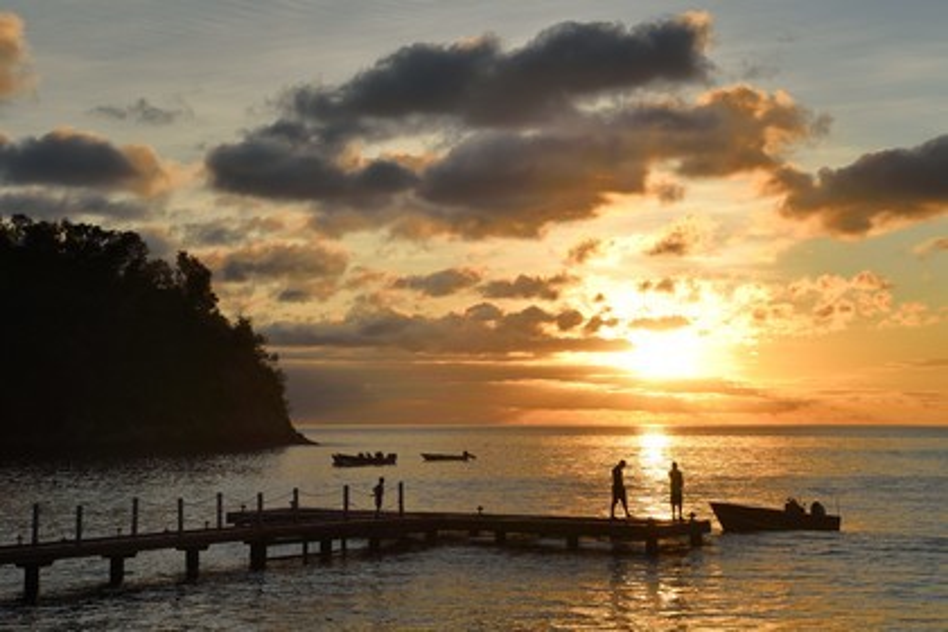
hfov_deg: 28.8
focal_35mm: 70
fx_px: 1843
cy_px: 316
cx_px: 474
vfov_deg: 19.5
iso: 200
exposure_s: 1/250
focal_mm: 70
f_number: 14
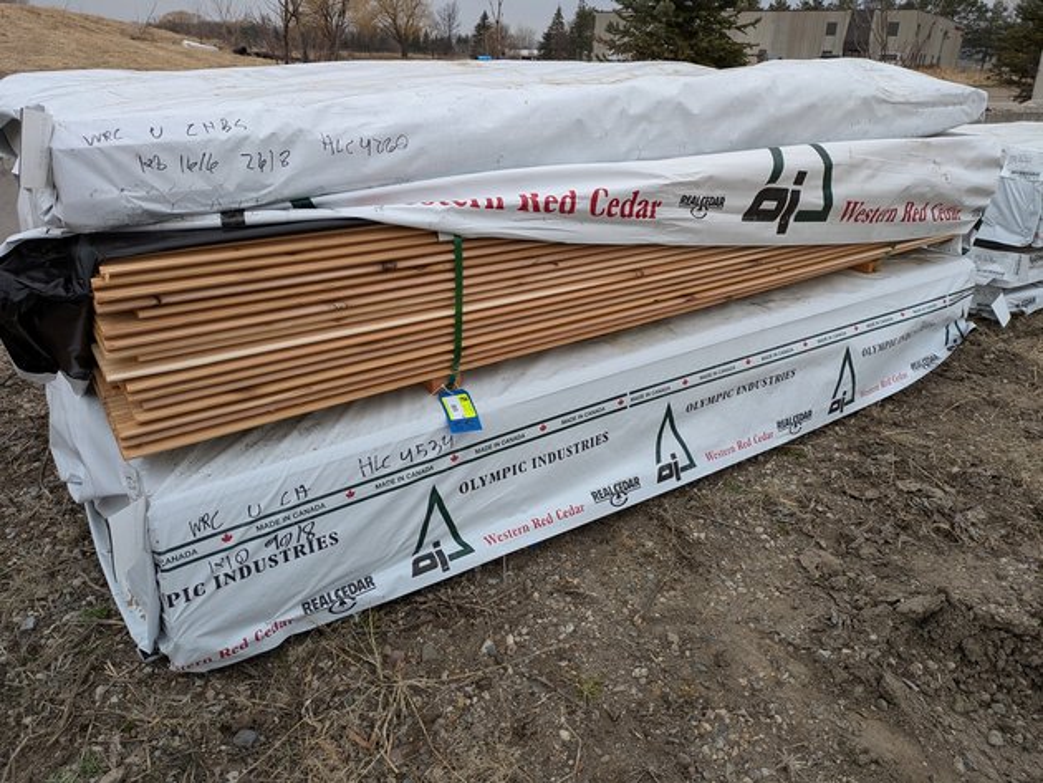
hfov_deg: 69.4
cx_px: 522
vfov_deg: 54.9
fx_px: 754
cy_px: 392
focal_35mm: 25
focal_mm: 5.43
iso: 46
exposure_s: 1/348
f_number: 1.89
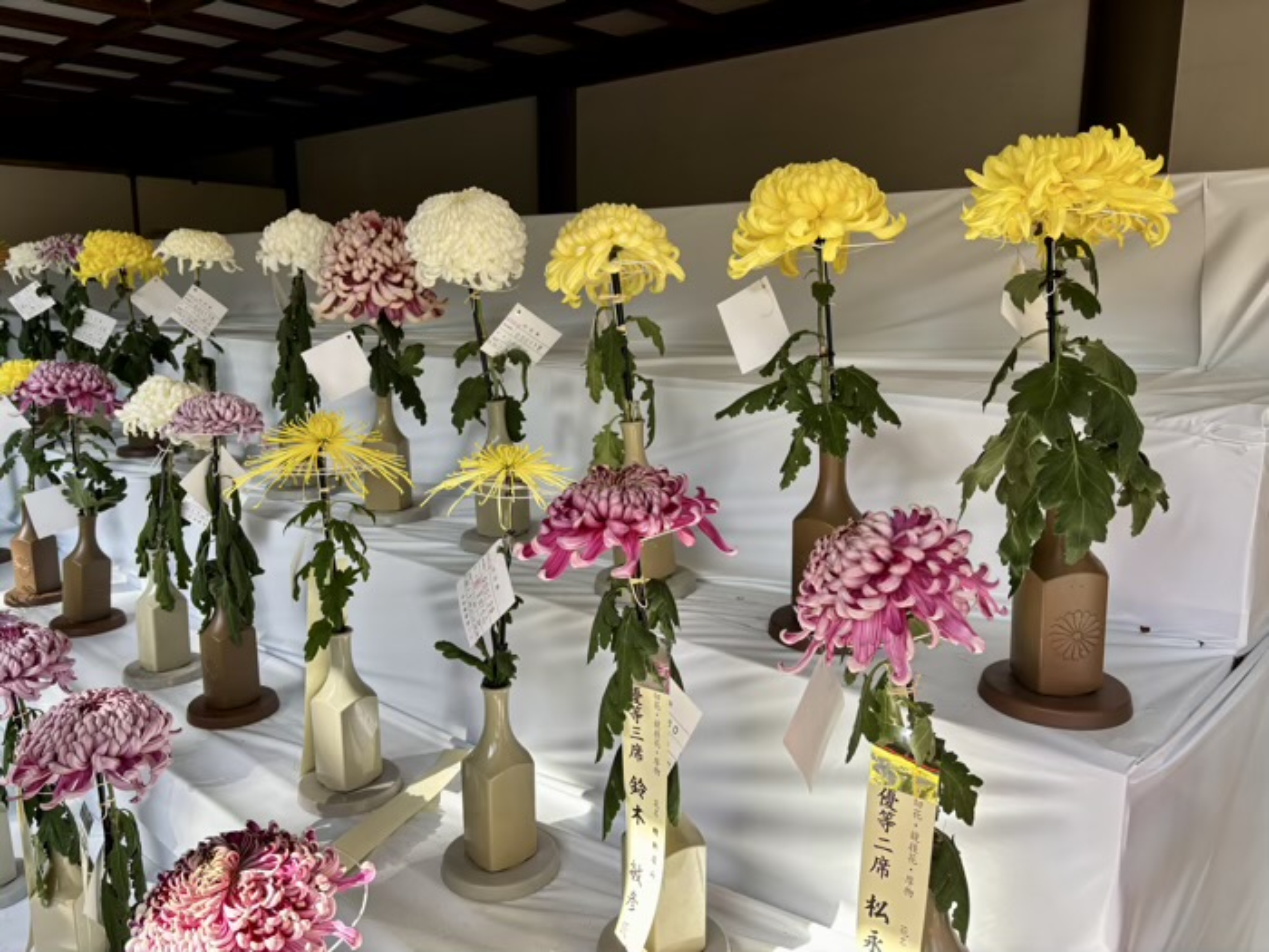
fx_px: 953
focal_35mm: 26
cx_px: 634
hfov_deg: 67.3
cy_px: 476
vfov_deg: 53.1
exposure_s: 1/303
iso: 50
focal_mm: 5.96
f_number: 1.6
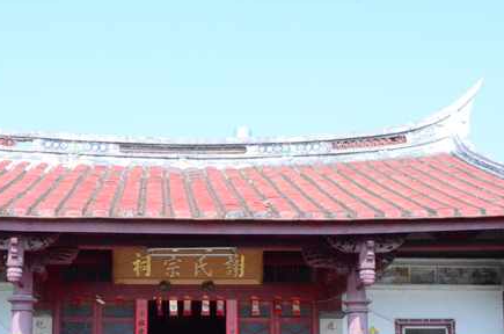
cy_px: 246
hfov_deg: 34.4
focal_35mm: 58
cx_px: 189
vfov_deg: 23.1
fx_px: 809
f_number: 20
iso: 6400
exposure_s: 1/1600
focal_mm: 21
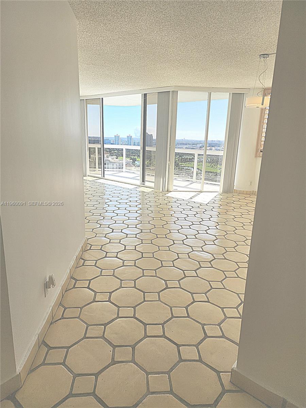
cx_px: 153
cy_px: 204
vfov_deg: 73.9
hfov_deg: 58.9
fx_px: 271
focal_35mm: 23
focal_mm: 6.4
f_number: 1.8
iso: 12
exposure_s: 1/625
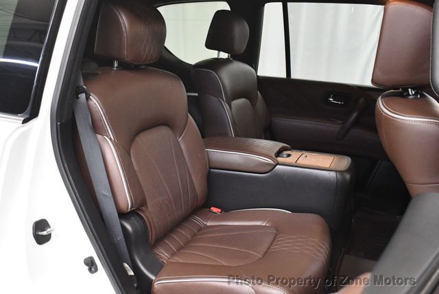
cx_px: 220
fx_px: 439
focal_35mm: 36
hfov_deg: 53.1
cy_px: 147
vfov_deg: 36.9
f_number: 3.5
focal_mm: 18
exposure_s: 1/100
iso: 3200
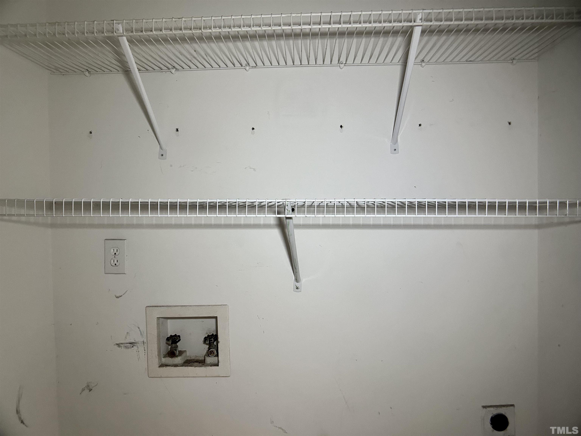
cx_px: 290
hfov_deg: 67.3
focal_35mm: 26
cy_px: 218
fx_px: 436
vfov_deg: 53.1
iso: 250
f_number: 1.5
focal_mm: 5.7
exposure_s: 1/60
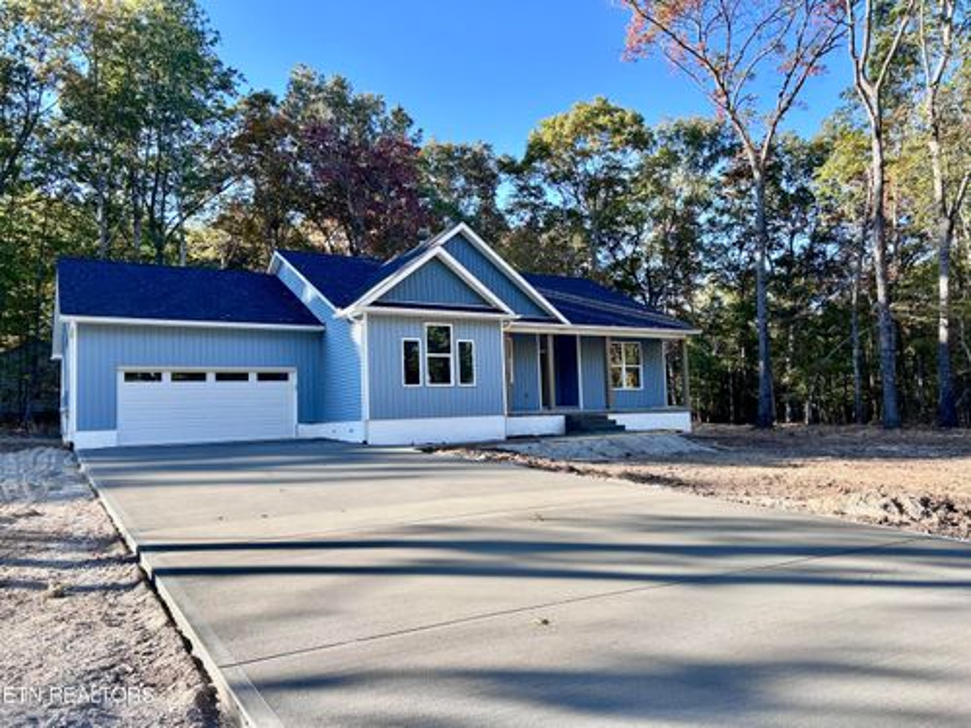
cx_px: 486
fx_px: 729
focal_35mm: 26
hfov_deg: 67.3
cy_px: 364
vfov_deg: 53.1
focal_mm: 5.7
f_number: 1.5
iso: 50
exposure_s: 1/705
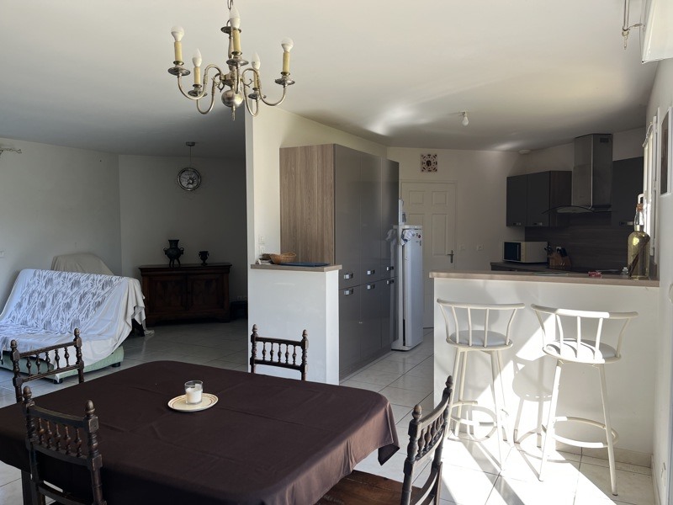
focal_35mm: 26
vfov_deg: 53.1
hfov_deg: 67.3
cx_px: 336
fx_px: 505
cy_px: 252
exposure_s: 1/256
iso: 40
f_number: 1.6
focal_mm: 5.1
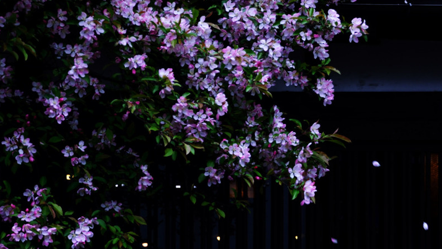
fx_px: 1418
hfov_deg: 17.7
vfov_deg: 10.0
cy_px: 183
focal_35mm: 121
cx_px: 233
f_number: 5.6
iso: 400
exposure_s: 1/350
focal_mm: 60
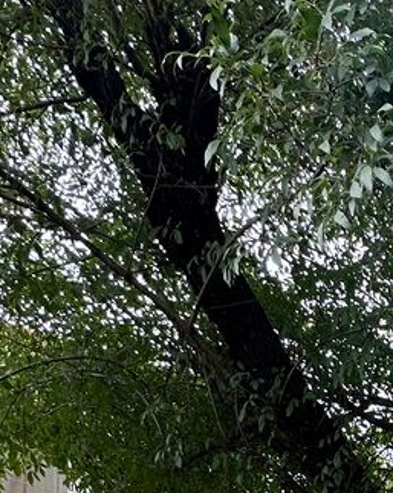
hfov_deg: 21.9
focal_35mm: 51
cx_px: 658
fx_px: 743
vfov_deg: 24.8
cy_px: 796
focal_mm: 2.22
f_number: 2.2
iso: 40
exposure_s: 1/102
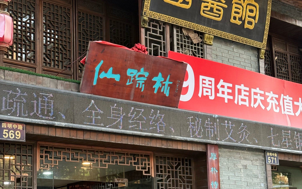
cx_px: 151
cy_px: 114
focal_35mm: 69
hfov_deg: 29.8
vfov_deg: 18.8
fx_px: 568
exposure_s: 1/120
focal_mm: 6.76
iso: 250
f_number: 1.78
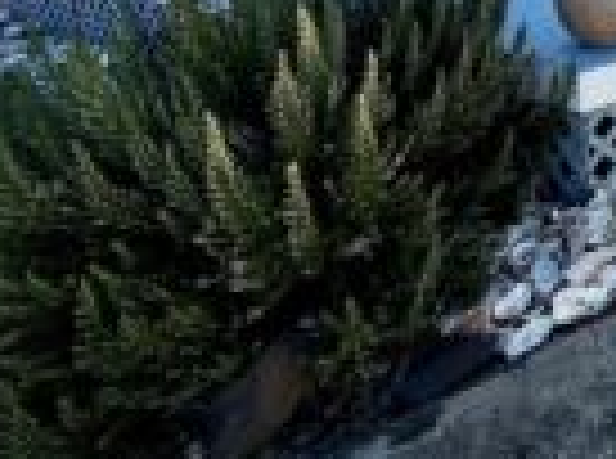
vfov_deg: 26.7
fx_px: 728
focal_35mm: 41
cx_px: 859
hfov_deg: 31.3
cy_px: -202
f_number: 2.2
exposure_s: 1/770
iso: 40
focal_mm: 2.22
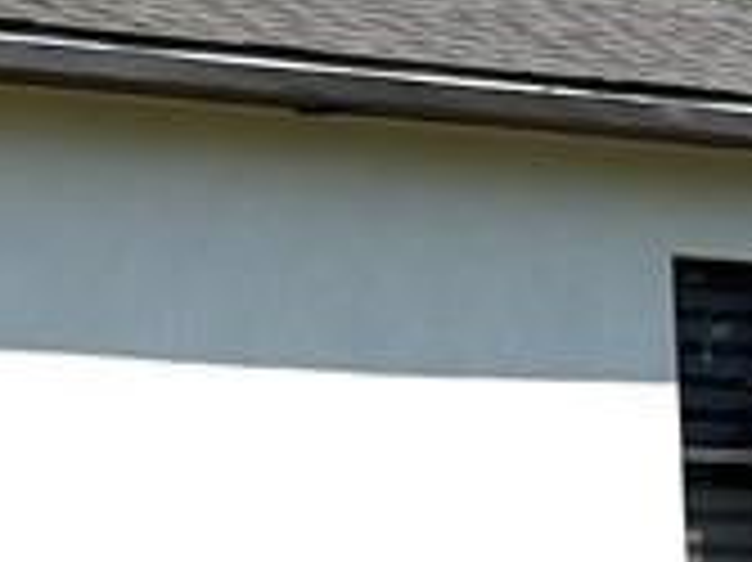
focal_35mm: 295
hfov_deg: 6.4
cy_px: -49
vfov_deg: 5.0
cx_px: -946
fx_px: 6404
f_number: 1.78
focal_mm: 6.76
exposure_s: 1/5208
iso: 64
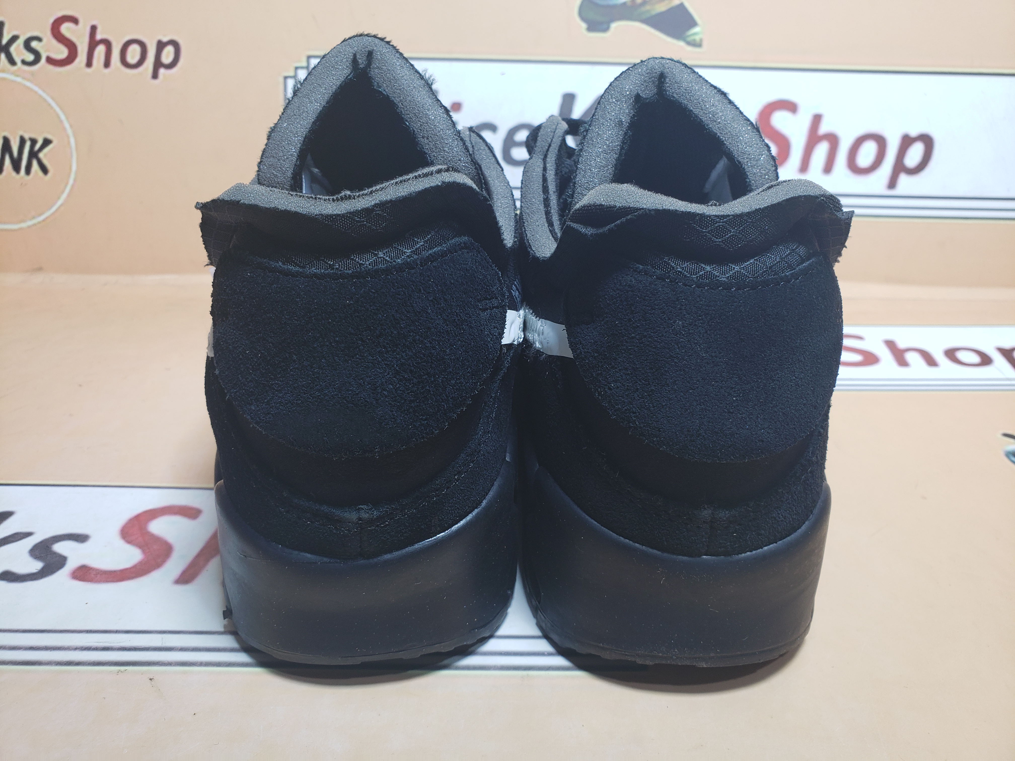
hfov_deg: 67.3
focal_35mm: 26
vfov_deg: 53.1
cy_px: 380
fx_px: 762
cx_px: 508
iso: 50
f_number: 2.4
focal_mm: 4.3
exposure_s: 1/128
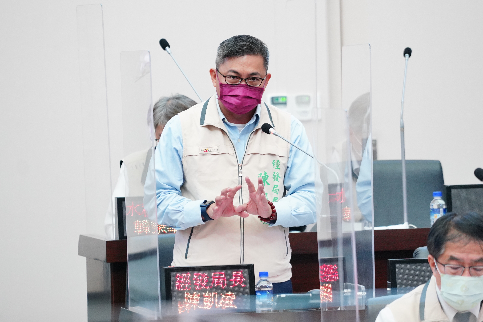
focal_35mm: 300
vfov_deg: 4.6
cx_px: 242
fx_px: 4025
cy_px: 161
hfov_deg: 6.9
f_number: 4
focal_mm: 200
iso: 3200
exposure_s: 1/100
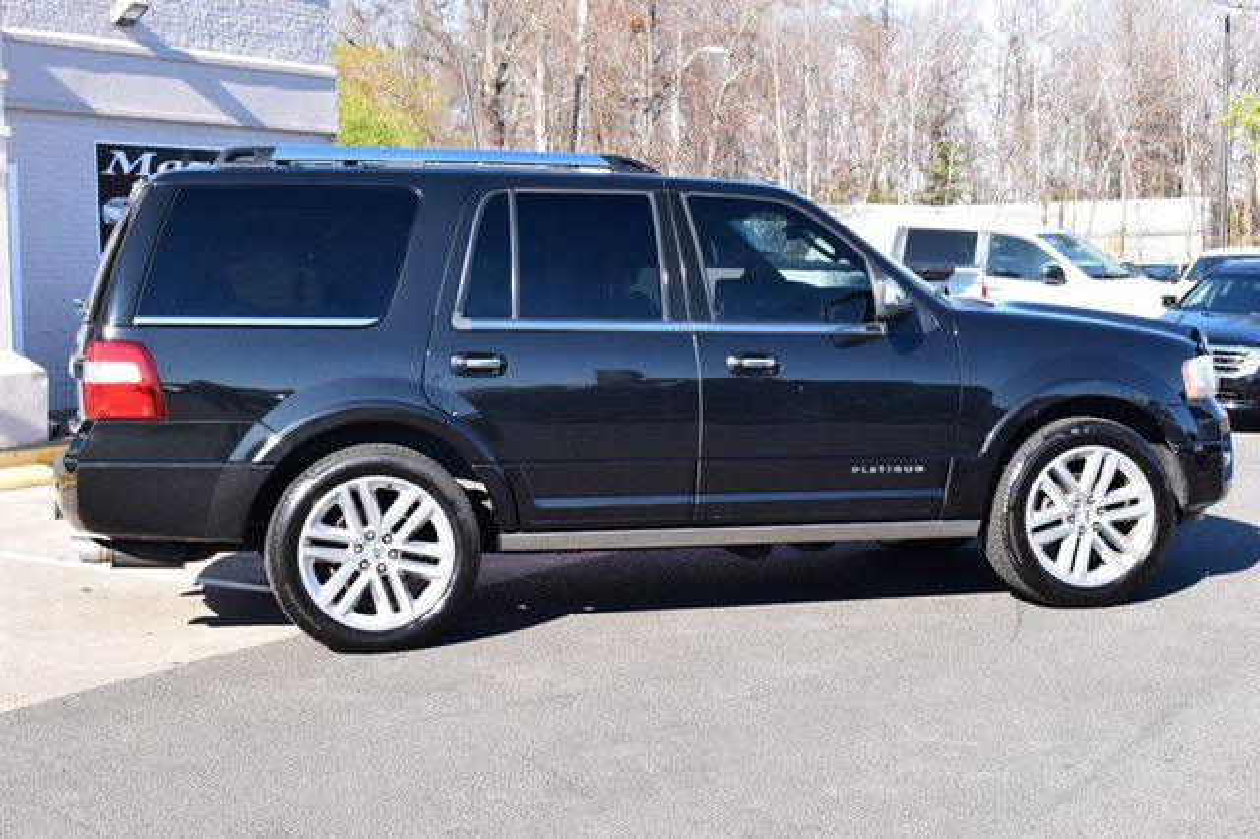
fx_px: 1889
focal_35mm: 54
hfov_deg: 36.9
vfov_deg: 25.0
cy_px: 420
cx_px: 630
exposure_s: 1/250
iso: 400
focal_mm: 36
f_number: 10
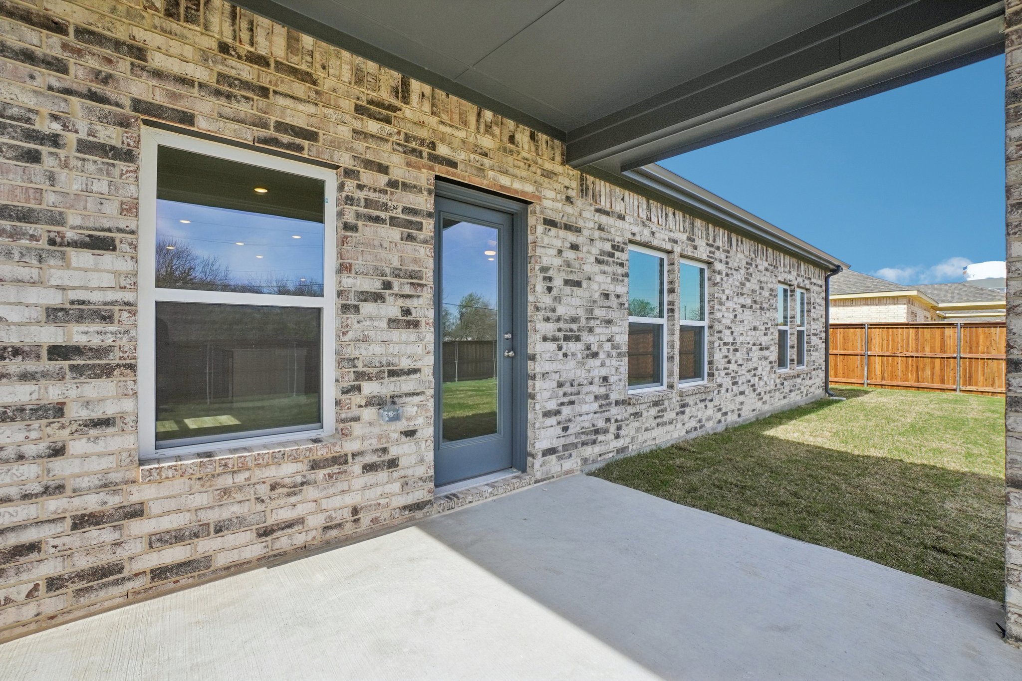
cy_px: 340
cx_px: 511
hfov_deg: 100.4
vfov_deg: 77.3
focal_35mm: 15
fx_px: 426
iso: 400
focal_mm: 10
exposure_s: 1/500
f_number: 8
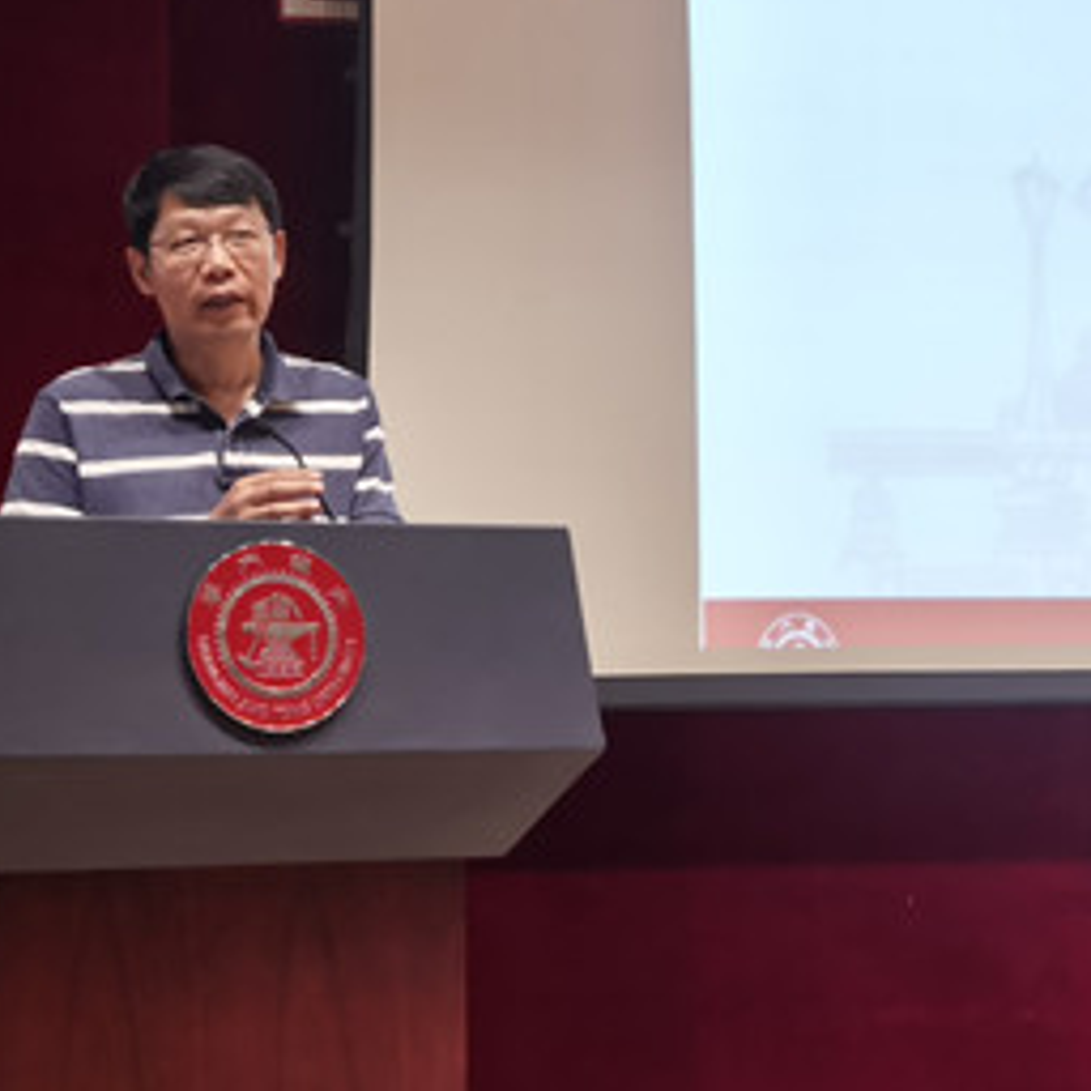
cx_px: 805
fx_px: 3102
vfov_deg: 19.8
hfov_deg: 19.8
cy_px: 247
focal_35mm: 87
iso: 64
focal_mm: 6.71
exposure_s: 1/50
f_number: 1.9
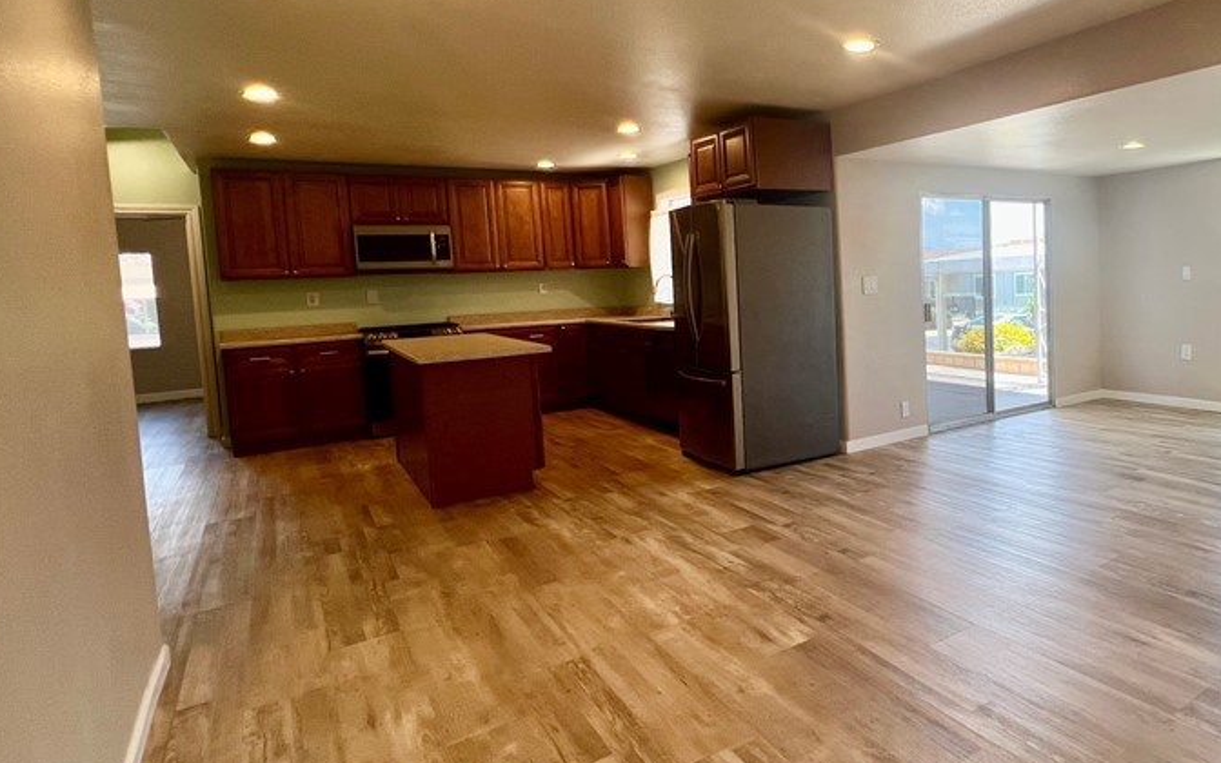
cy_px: 323
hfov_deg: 77.6
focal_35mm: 21
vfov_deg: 57.0
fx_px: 699
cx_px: 878
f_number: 1.8
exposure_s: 1/120
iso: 50
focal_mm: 1.57
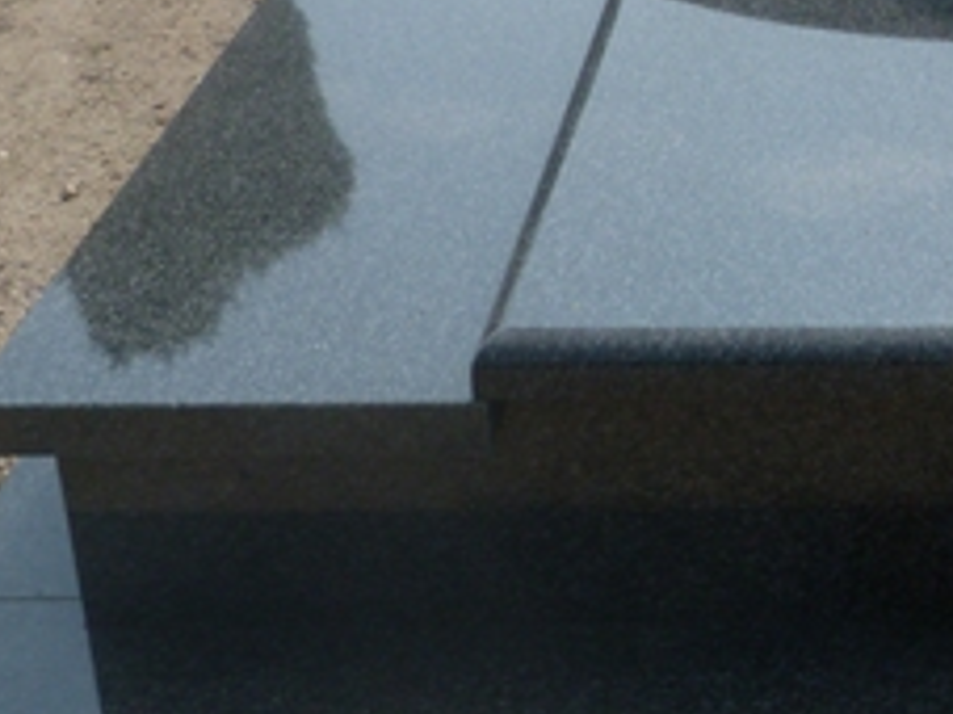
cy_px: 27
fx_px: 2119
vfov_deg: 18.7
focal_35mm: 77
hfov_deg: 23.5
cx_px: 1092
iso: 80
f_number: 2.8
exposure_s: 1/1000
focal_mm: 4.5
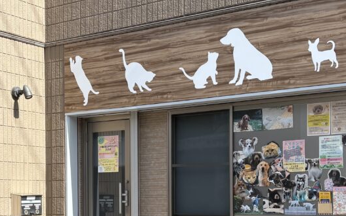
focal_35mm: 67
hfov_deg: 30.4
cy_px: 188
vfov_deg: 19.1
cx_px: 109
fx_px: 632
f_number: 1.6
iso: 50
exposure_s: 1/1953
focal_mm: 5.96
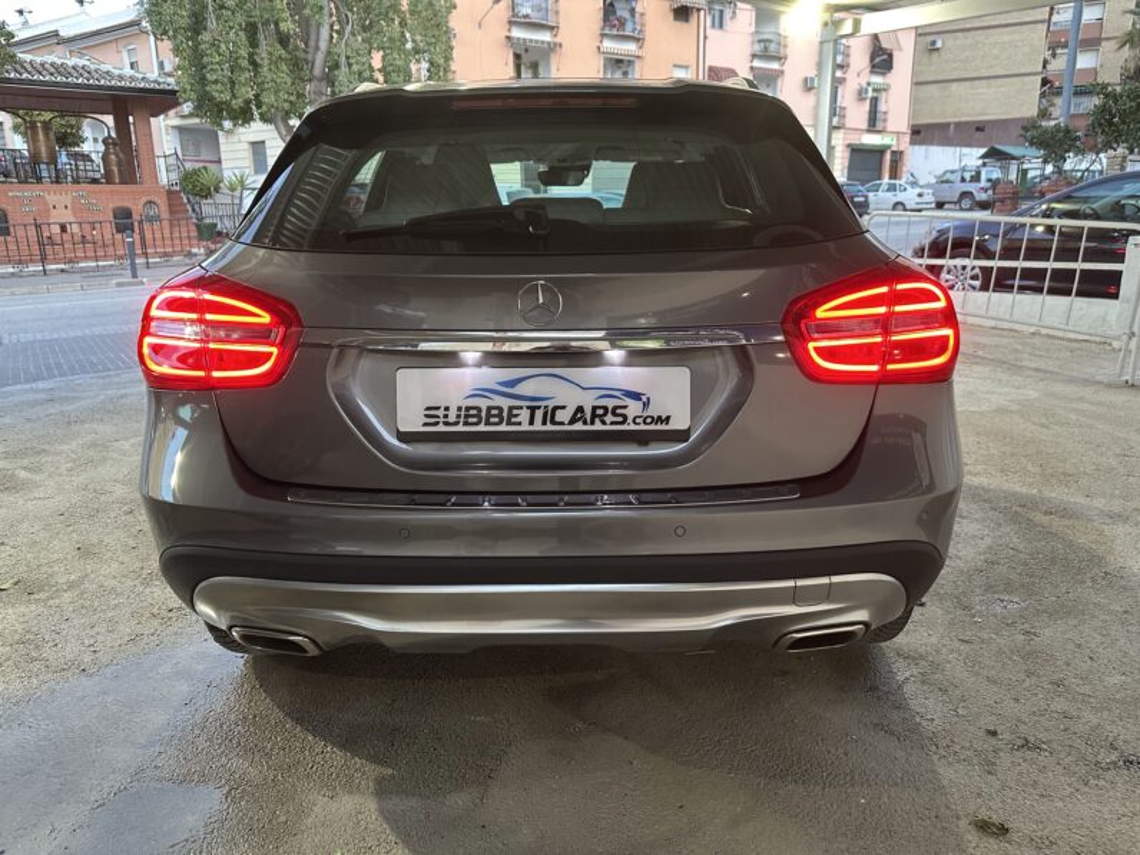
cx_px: 570
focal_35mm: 24
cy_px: 428
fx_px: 790
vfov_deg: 56.8
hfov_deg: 71.6
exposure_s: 1/50
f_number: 1.78
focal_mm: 6.86
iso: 400
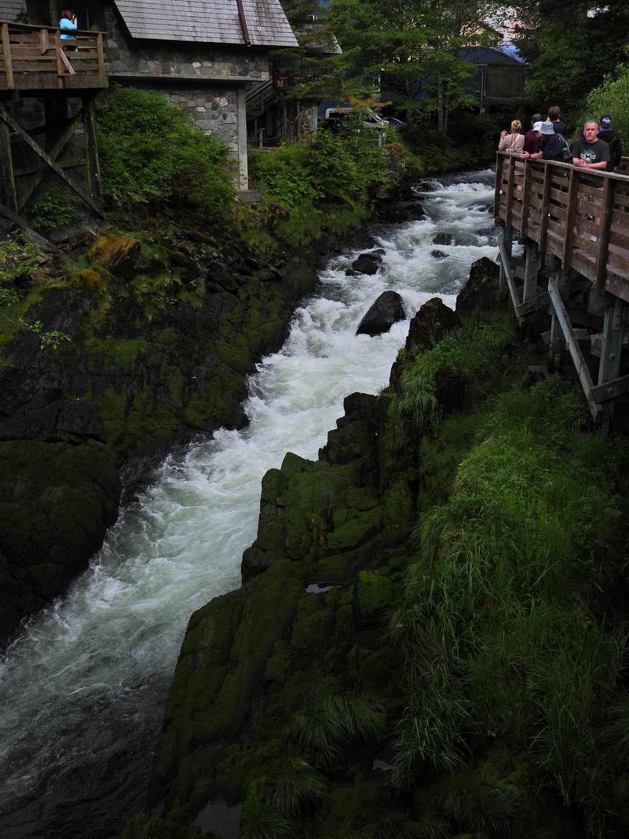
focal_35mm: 35
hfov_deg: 40.7
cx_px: 314
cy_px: 420
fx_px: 848
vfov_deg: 52.6
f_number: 3.2
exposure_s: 1/1250
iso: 100
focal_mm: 6.2
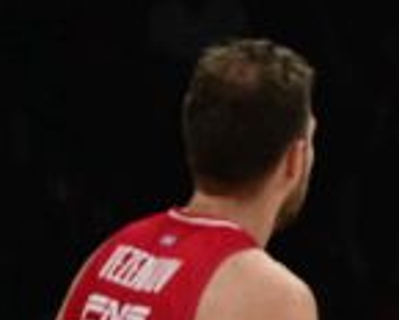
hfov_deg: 1.7
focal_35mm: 1156
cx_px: 1383
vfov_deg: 1.3
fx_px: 13651
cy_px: 341
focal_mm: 175
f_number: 2.8
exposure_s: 1/1250
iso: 1600
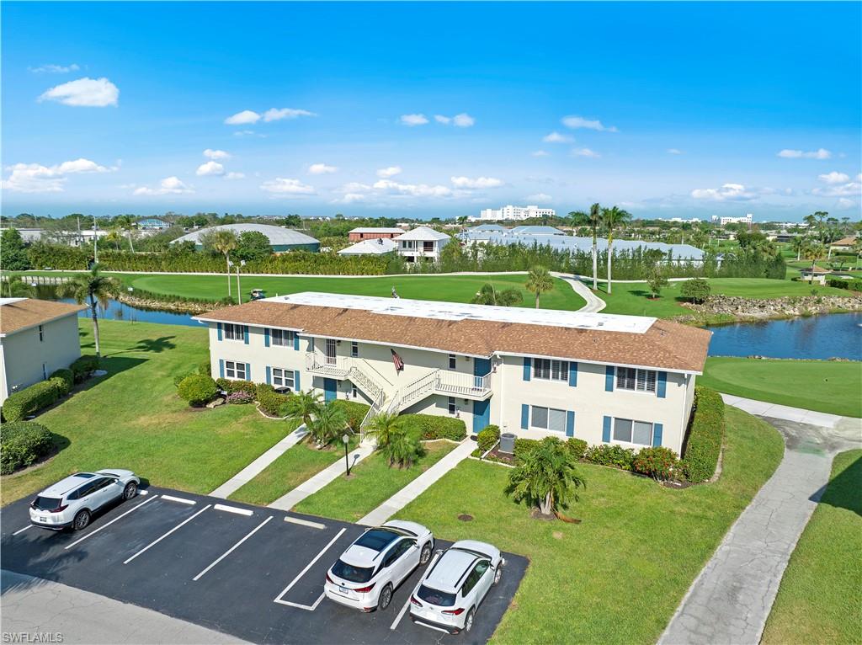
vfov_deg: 56.7
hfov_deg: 71.6
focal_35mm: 24
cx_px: 431
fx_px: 597
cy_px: 322
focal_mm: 12.29
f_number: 2.8
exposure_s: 1/2000
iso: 100
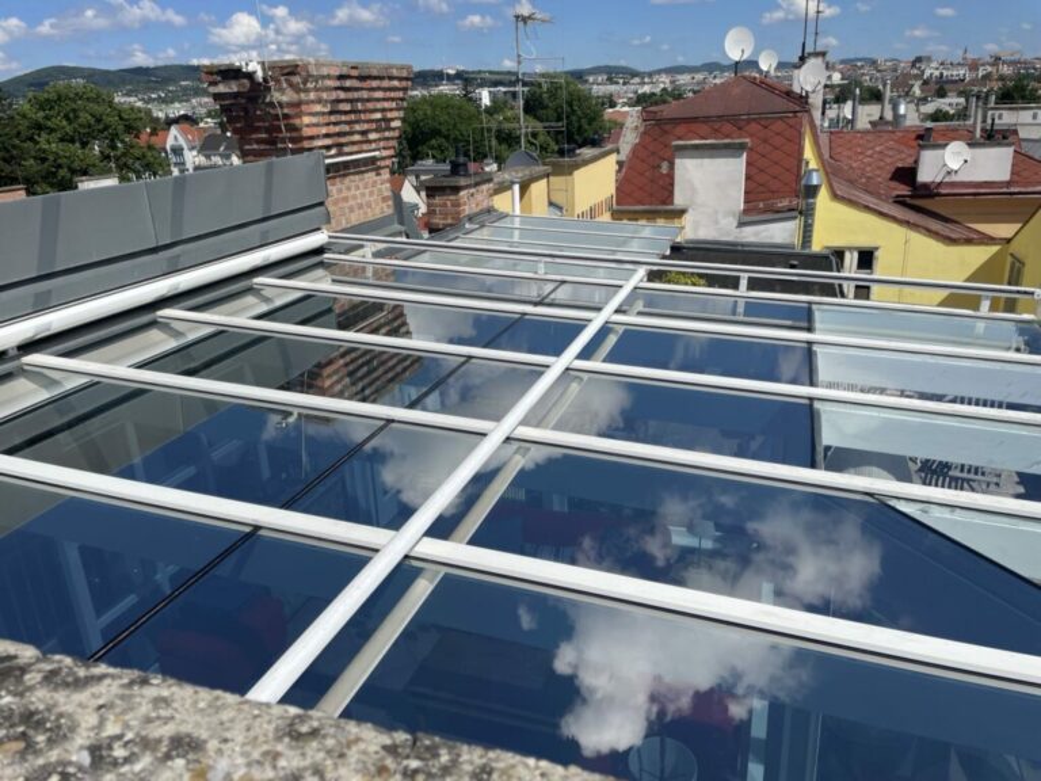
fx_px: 782
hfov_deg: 67.3
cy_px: 390
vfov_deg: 53.1
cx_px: 520
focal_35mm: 26
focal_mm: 4.2
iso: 32
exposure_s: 1/7299
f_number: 1.6
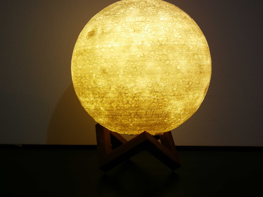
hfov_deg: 41.2
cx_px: 132
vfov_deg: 31.5
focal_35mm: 46
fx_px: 349
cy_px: 98
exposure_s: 1/33.3
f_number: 2.2
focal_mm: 3.95
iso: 200
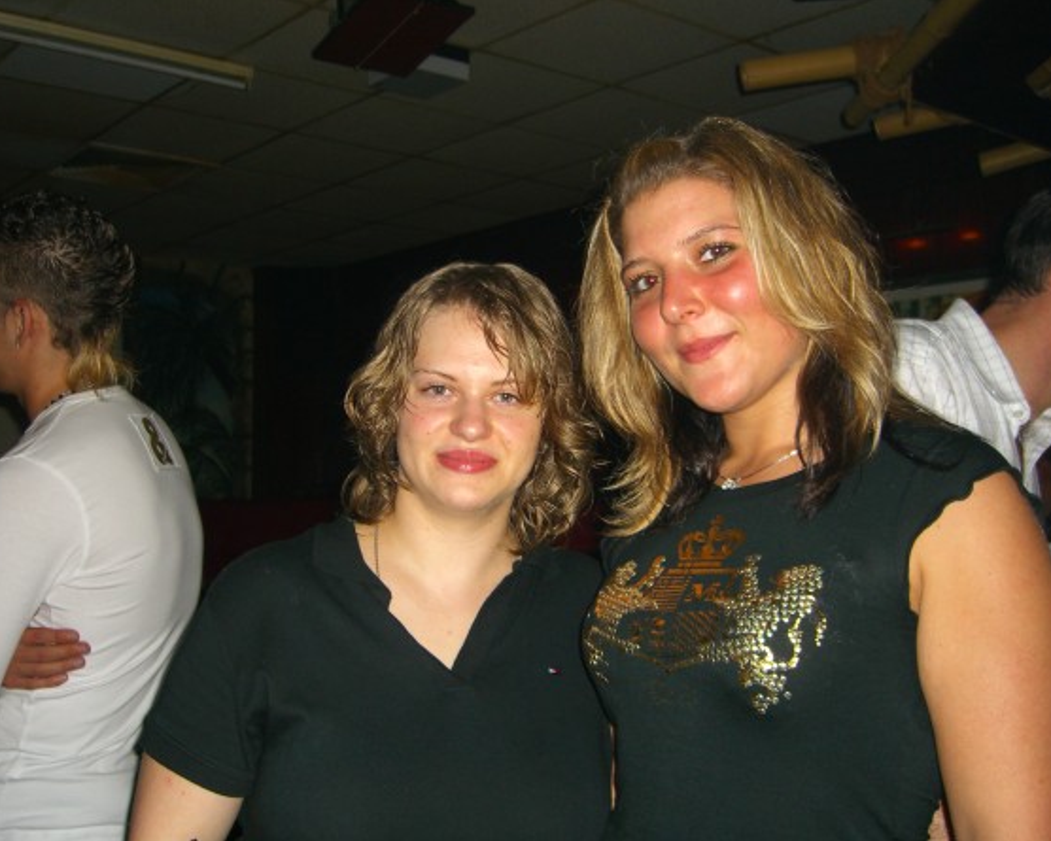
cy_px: 421
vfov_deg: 37.3
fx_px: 1244
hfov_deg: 45.8
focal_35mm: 40
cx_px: 497
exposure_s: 1/60
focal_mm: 7.9
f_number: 2.8
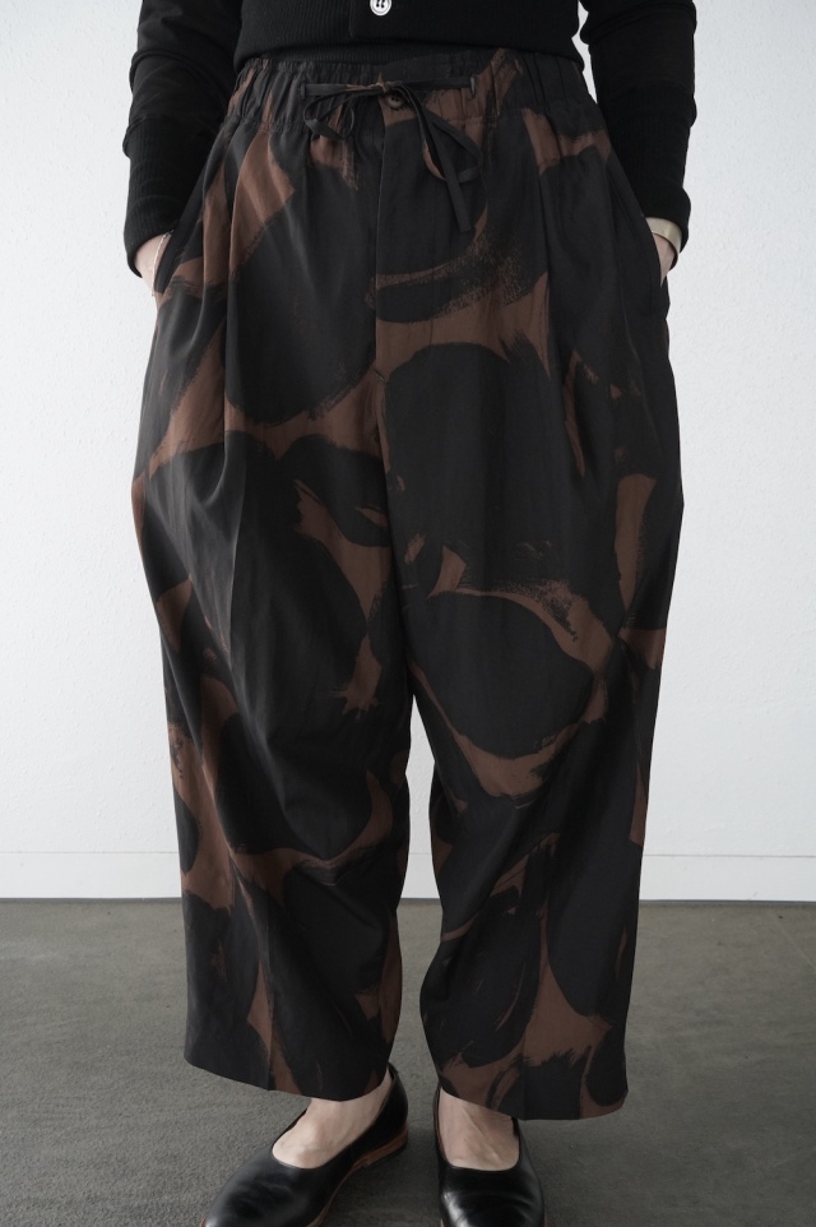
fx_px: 1192
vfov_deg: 54.5
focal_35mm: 35
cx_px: 408
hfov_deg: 37.8
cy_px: 614
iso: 5000
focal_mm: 35
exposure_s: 1/50
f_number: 10
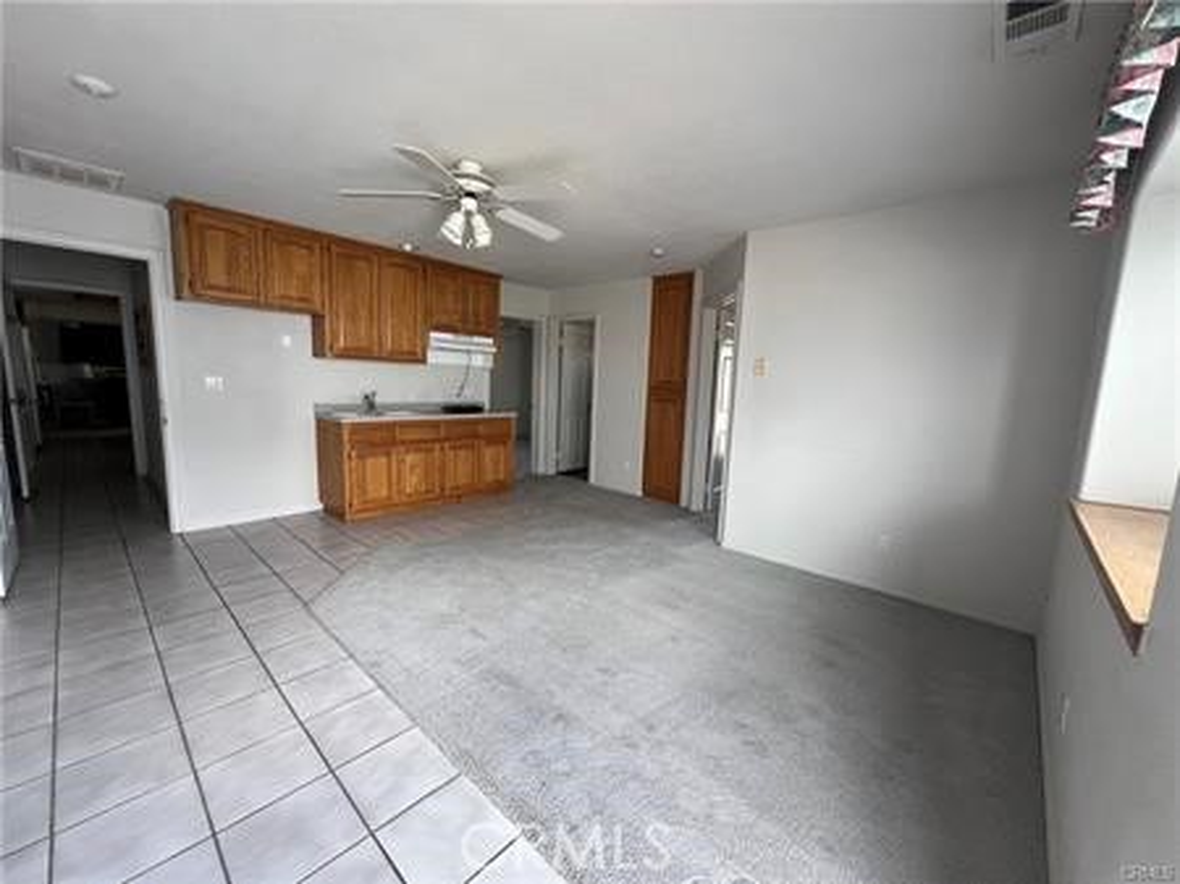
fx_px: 443
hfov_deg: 106.2
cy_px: 442
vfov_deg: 89.9
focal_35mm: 13
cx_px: 590
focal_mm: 1.57
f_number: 1.8
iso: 100
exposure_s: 1/99
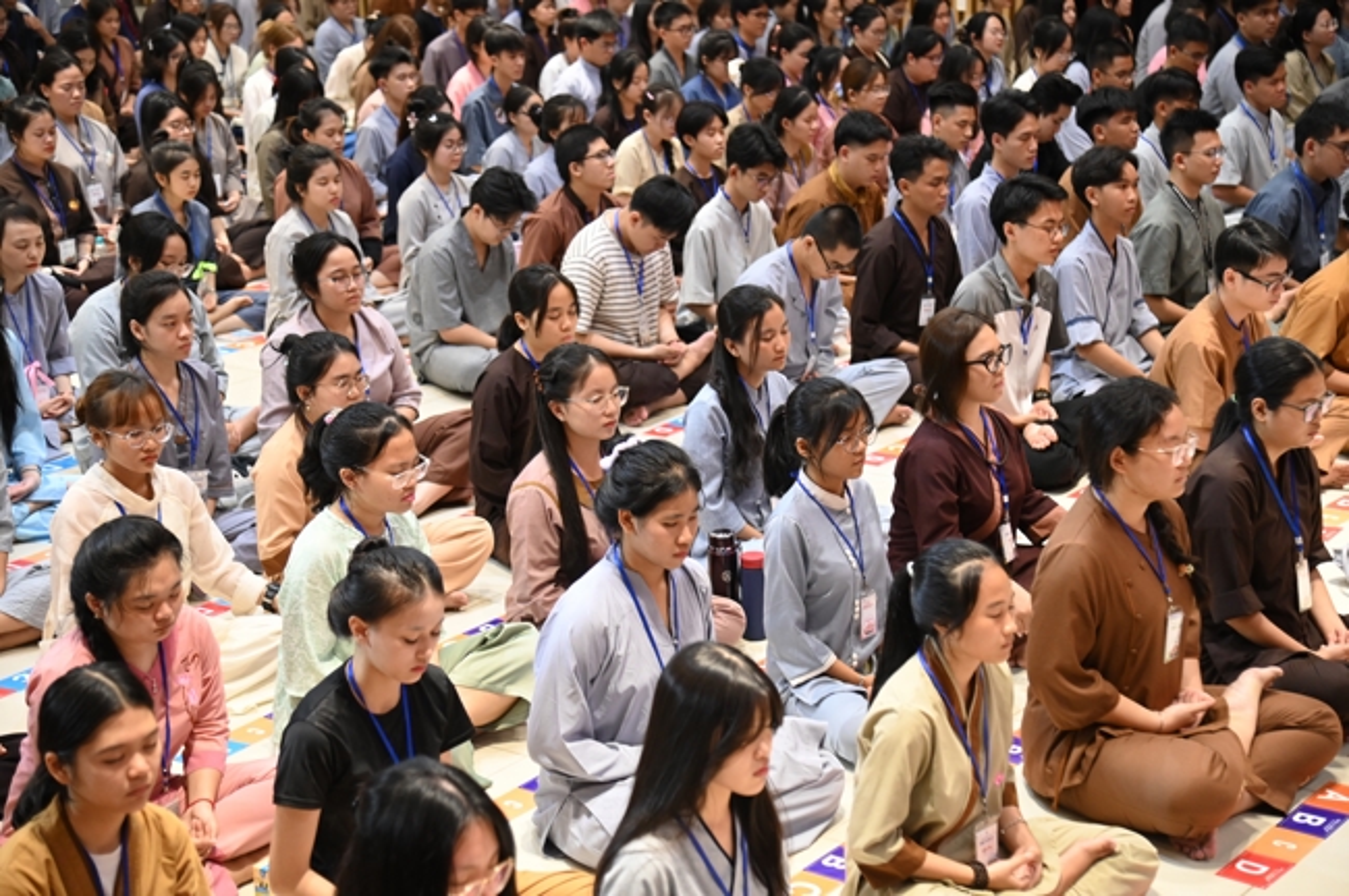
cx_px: 674
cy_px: 448
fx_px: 2471
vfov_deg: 20.6
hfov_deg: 30.5
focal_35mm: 66
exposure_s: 1/125
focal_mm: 66
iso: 3200
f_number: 4
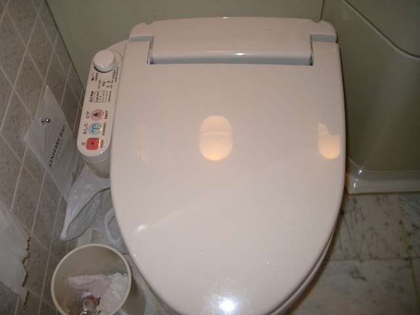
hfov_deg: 50.1
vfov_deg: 38.7
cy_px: 158
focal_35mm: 37
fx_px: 449
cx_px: 210
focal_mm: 7.6
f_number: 2.6
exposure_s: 1/60
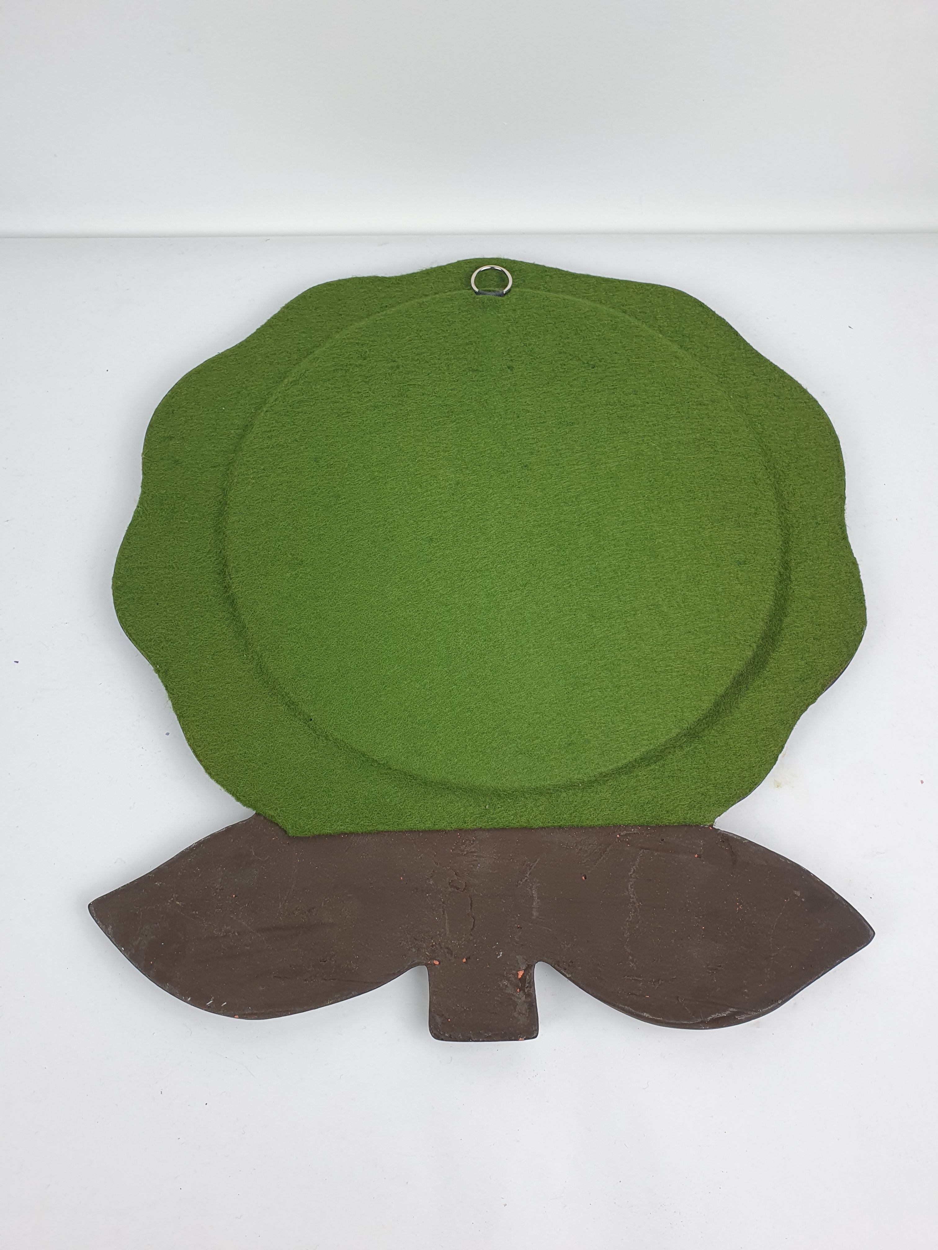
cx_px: 469
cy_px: 625
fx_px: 939
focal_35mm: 26
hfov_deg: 53.1
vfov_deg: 67.3
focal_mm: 4.32
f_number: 2.4
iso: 50
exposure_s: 1/100
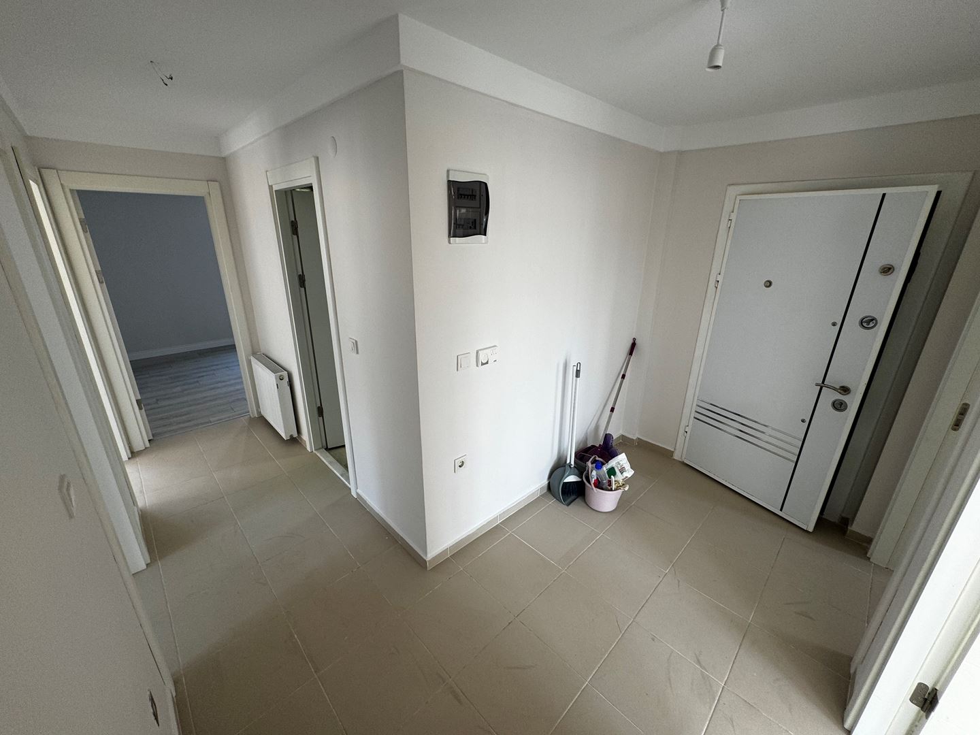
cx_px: 490
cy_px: 368
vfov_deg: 85.7
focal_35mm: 14
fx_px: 396
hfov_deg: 102.1
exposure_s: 1/99
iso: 64
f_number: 2.2
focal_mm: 2.22
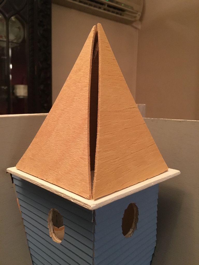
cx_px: 100
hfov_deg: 48.2
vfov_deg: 61.7
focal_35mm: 29
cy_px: 132
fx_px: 222
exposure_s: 1/17
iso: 320
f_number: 2.2
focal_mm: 4.15
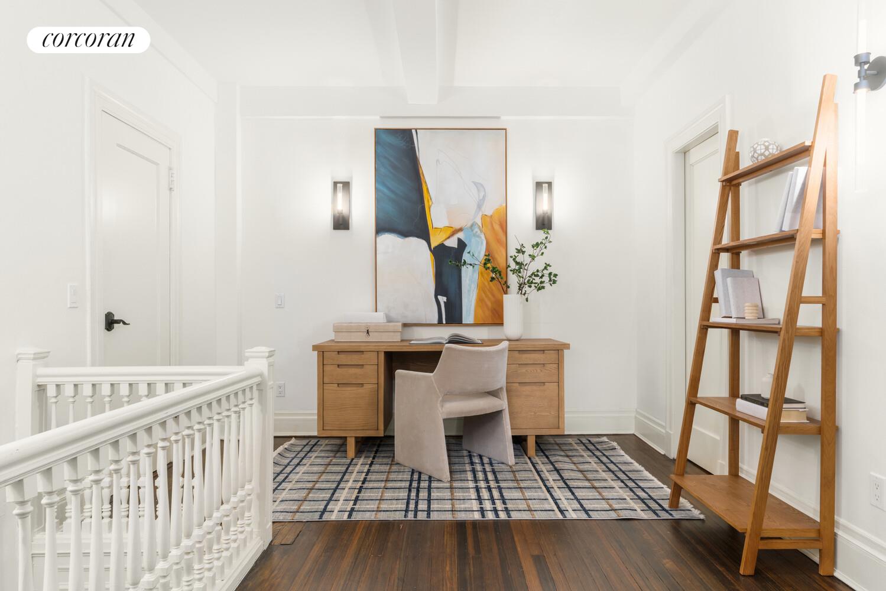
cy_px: 296
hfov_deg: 79.9
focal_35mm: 22
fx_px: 529
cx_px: 443
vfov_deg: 58.4
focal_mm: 21.5
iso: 400
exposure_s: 2.5
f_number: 11
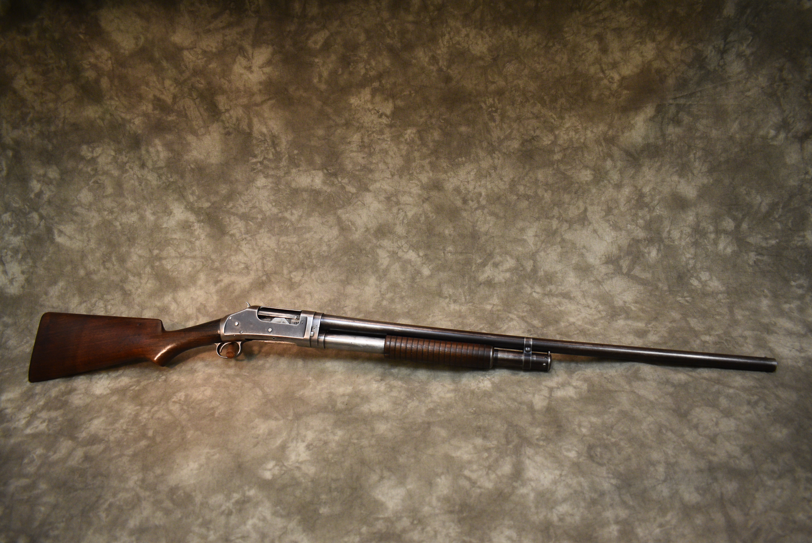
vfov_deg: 48.0
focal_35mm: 27
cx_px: 406
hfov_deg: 67.3
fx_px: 609
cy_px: 272
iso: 1000
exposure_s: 1/125
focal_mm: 18
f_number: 3.5
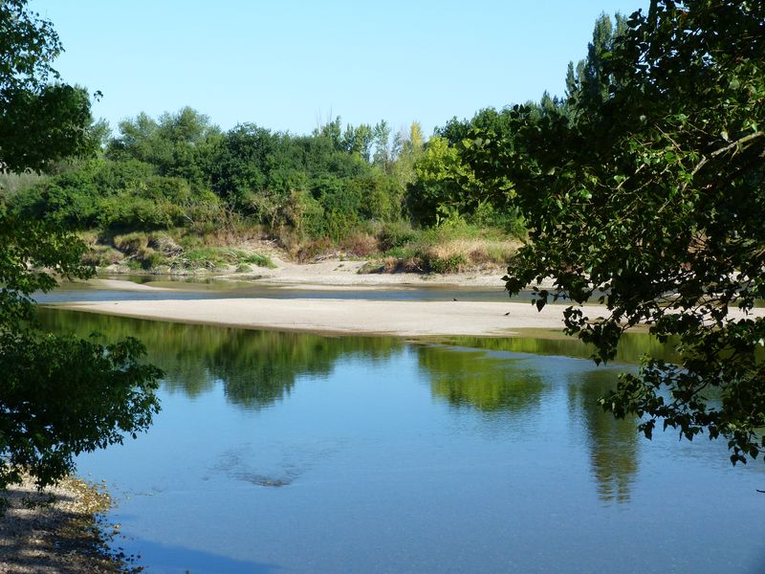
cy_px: 287
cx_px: 382
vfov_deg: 20.4
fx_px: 1591
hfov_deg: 27.0
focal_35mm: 72
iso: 80
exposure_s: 1/250
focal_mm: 12.9
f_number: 5
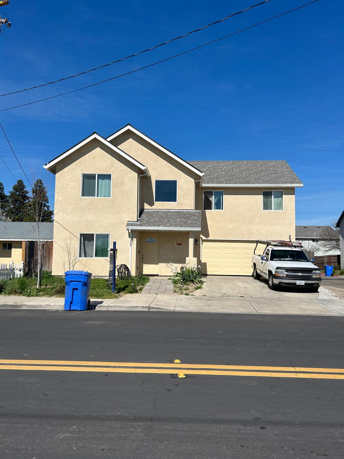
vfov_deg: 67.3
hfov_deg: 53.1
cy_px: 230
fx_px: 345
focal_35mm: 26
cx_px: 172
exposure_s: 1/8000
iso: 50
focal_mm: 5.7
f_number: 1.5
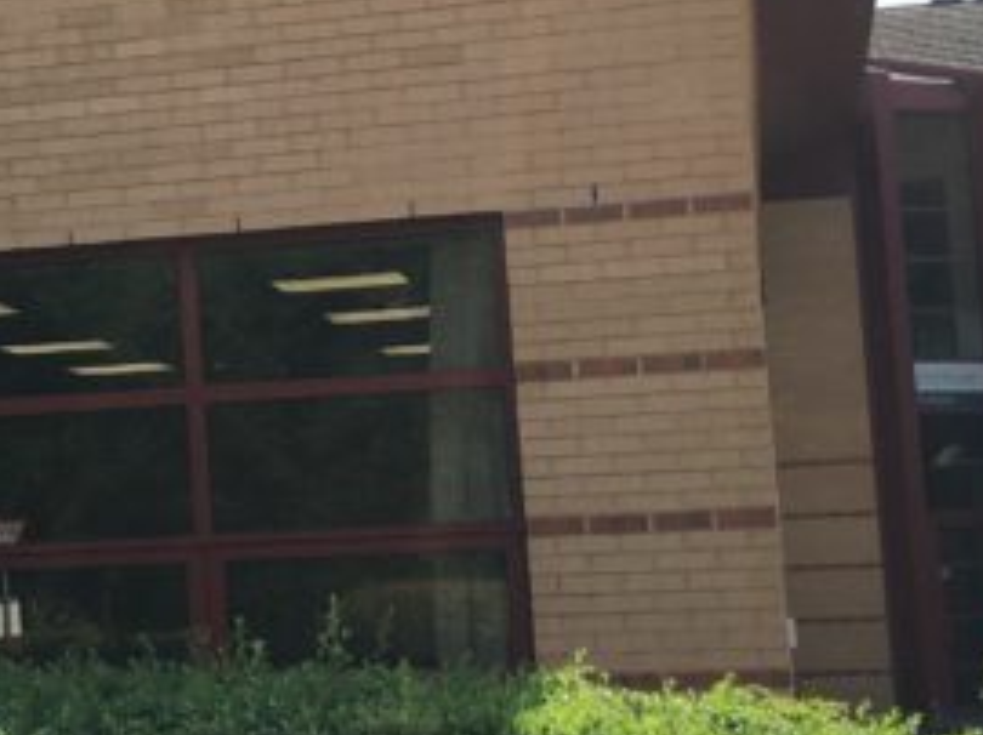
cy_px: 298
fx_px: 3121
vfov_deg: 13.4
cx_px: -426
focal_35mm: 110
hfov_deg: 16.5
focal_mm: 4.15
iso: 25
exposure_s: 1/864
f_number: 2.2
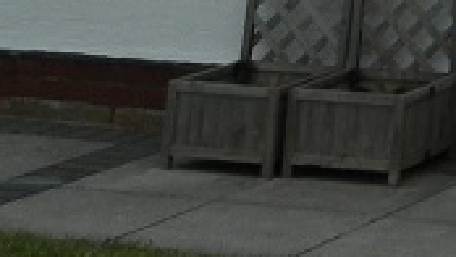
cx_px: 1074
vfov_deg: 6.3
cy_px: -726
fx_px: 1947
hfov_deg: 11.3
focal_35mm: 161
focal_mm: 4.3
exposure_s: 1/80
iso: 64
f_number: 8.3
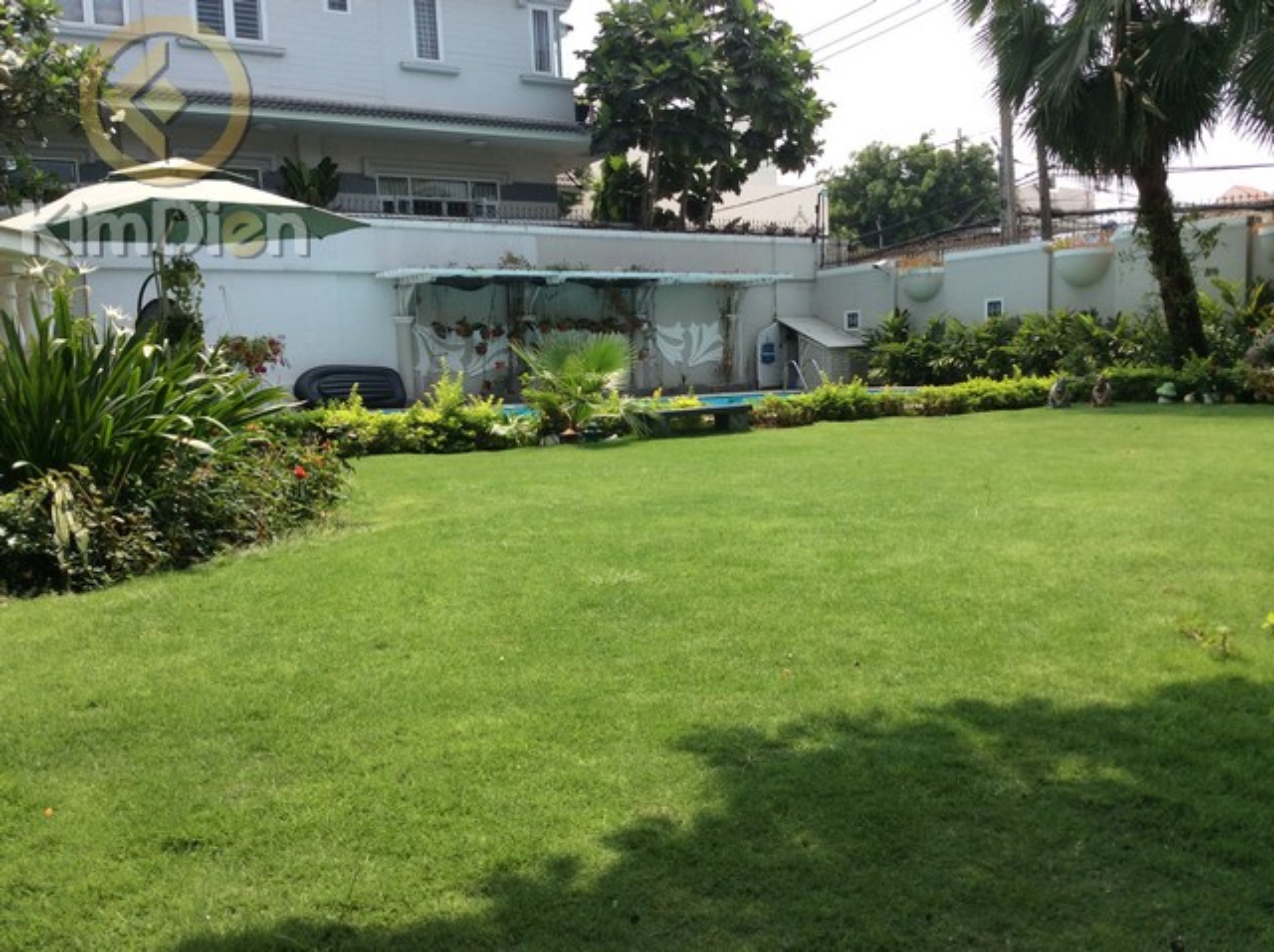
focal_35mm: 32
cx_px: 637
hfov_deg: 56.9
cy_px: 476
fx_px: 1176
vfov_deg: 44.1
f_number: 2.4
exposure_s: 1/853
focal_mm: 3.3
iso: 32
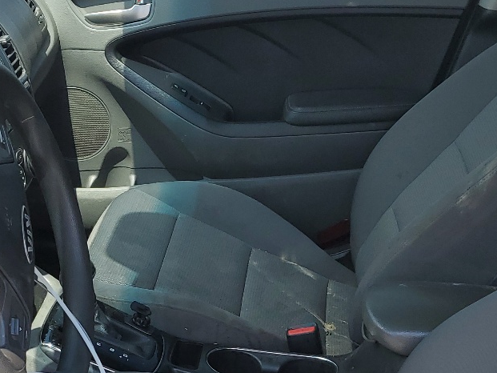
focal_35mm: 67
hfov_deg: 28.6
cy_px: 413
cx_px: 130
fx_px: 962
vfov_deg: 20.8
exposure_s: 1/1000
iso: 50
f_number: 1.5
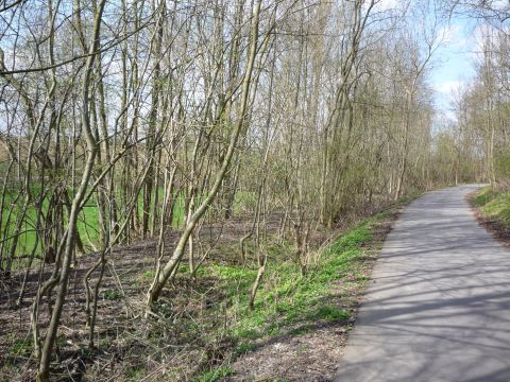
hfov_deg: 56.8
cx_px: 255
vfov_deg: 44.2
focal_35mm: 32
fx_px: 471
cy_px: 191
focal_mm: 5.2
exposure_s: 1/320
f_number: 4
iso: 100
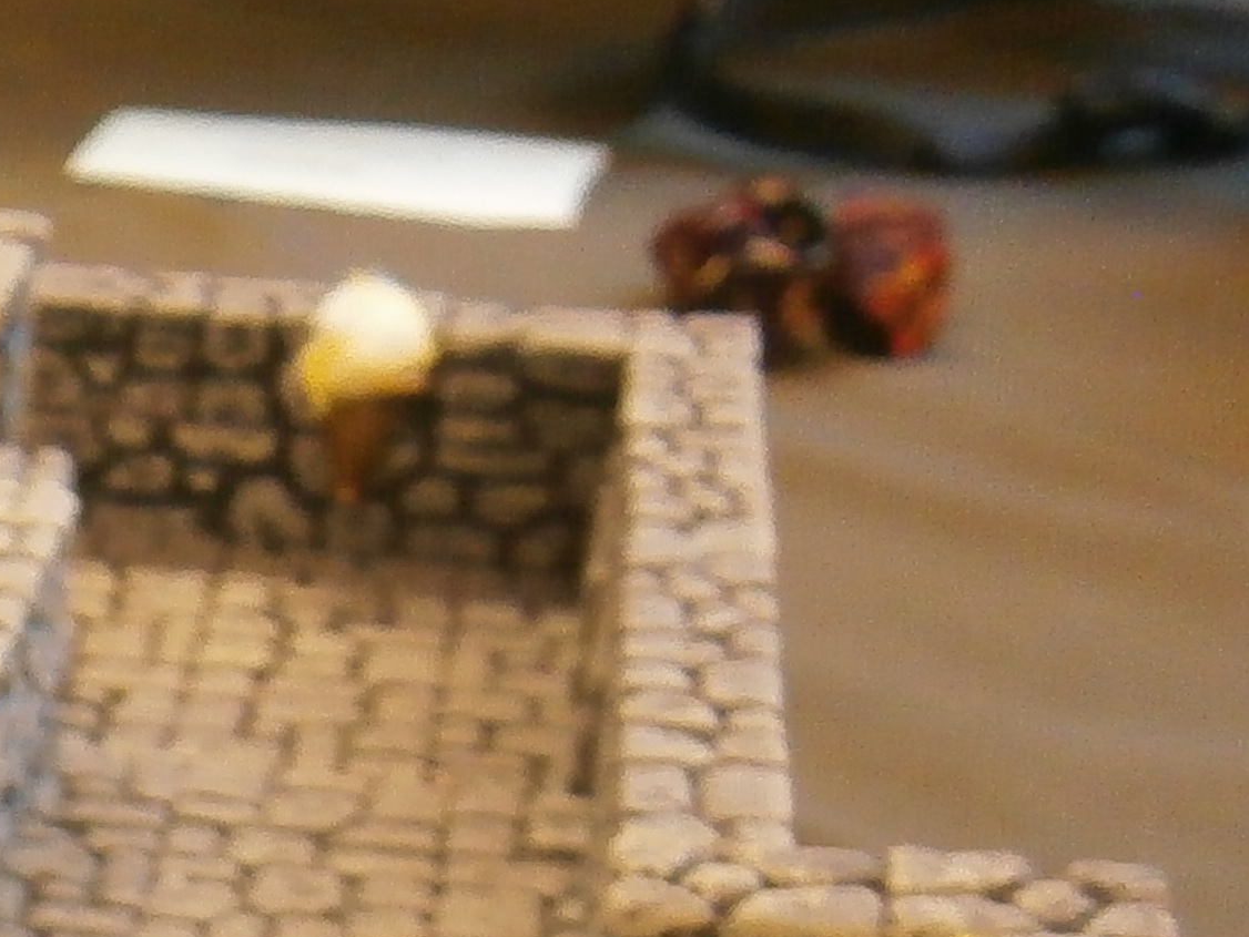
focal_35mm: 99
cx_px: -666
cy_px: 1742
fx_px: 3573
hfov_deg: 17.6
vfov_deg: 13.3
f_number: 2.8
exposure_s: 1/15
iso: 200
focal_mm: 4.7
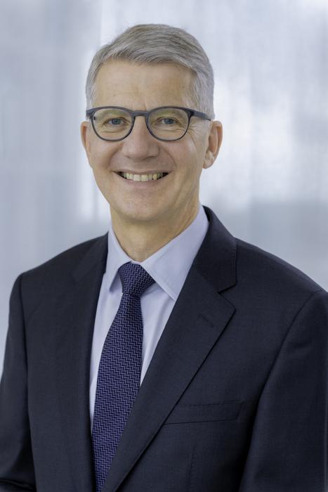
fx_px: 1257
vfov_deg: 22.1
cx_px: 164
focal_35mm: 92
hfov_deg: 14.9
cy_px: 246
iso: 400
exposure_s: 1/125
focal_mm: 92
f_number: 5
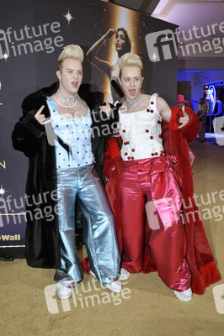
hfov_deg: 41.0
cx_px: 112
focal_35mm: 32
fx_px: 299
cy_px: 168
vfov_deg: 58.8
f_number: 6.3
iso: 1250
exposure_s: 1/250
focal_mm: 32
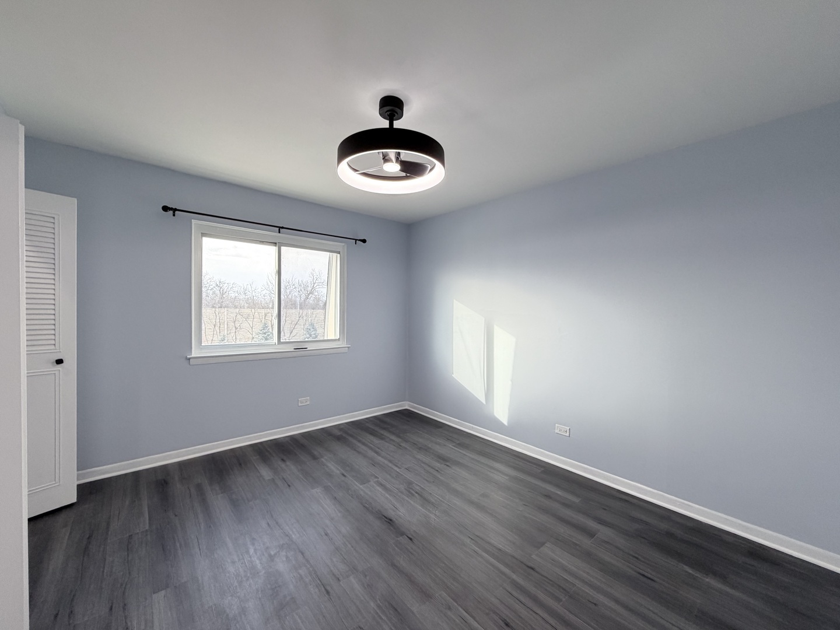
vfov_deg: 85.7
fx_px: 340
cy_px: 315
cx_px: 420
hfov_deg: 102.1
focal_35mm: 14
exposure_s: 1/118
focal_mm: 2.22
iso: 125
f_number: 2.2
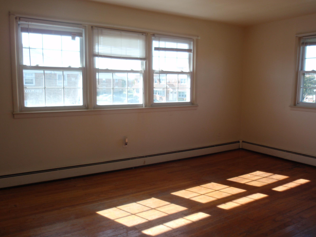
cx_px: 160
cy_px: 123
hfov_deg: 60.0
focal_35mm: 30
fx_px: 274
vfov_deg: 46.8
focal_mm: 5
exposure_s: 1/100
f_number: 3.2
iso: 64
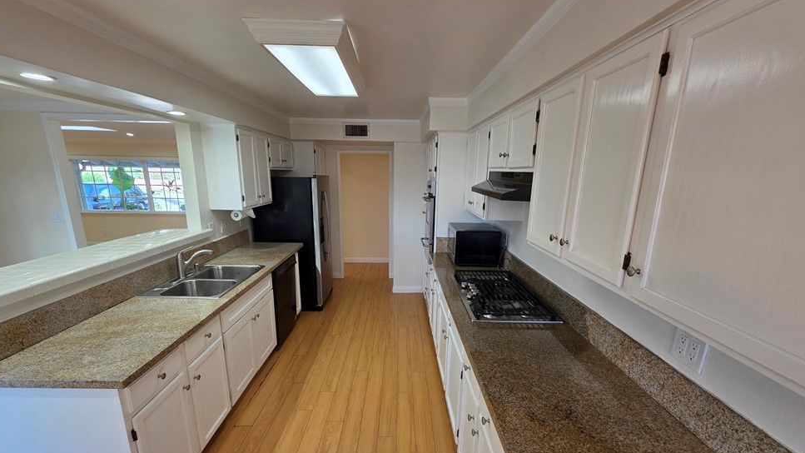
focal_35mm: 15
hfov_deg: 103.0
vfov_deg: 70.2
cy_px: 258
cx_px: 406
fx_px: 320
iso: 125
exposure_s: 1/120
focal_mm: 2.2
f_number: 1.9
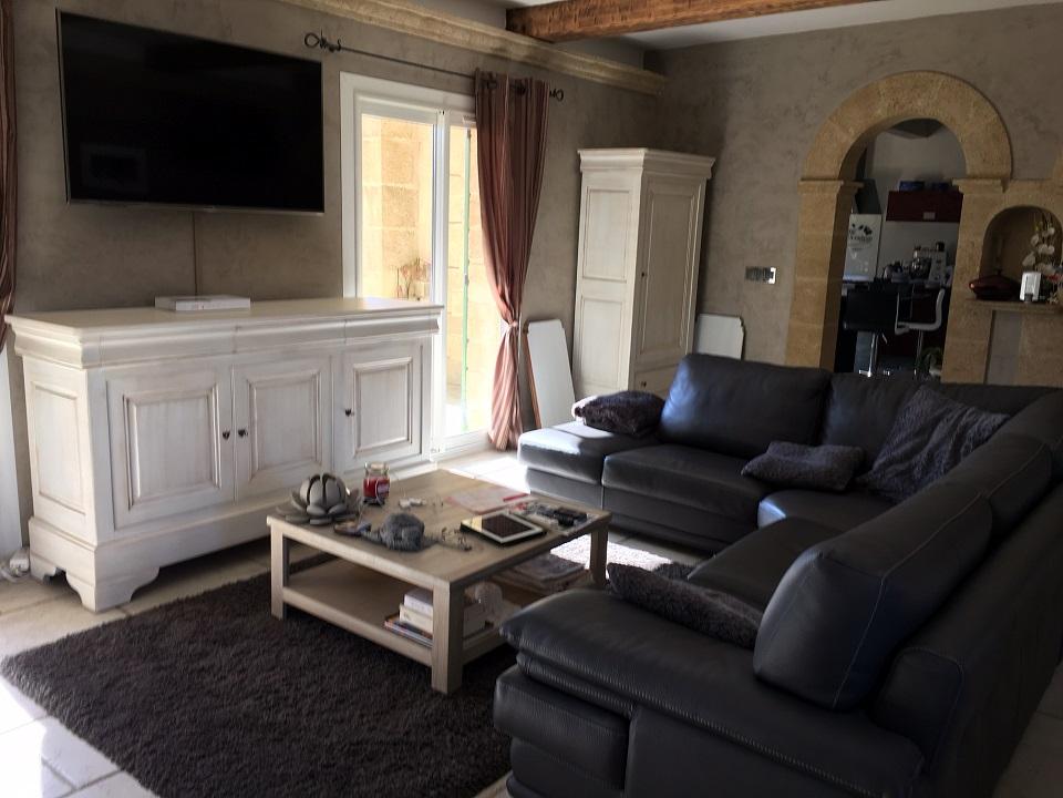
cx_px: 532
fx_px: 891
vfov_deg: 48.2
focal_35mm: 29
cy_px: 399
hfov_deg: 61.7
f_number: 2.2
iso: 25
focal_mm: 4.15
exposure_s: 1/50
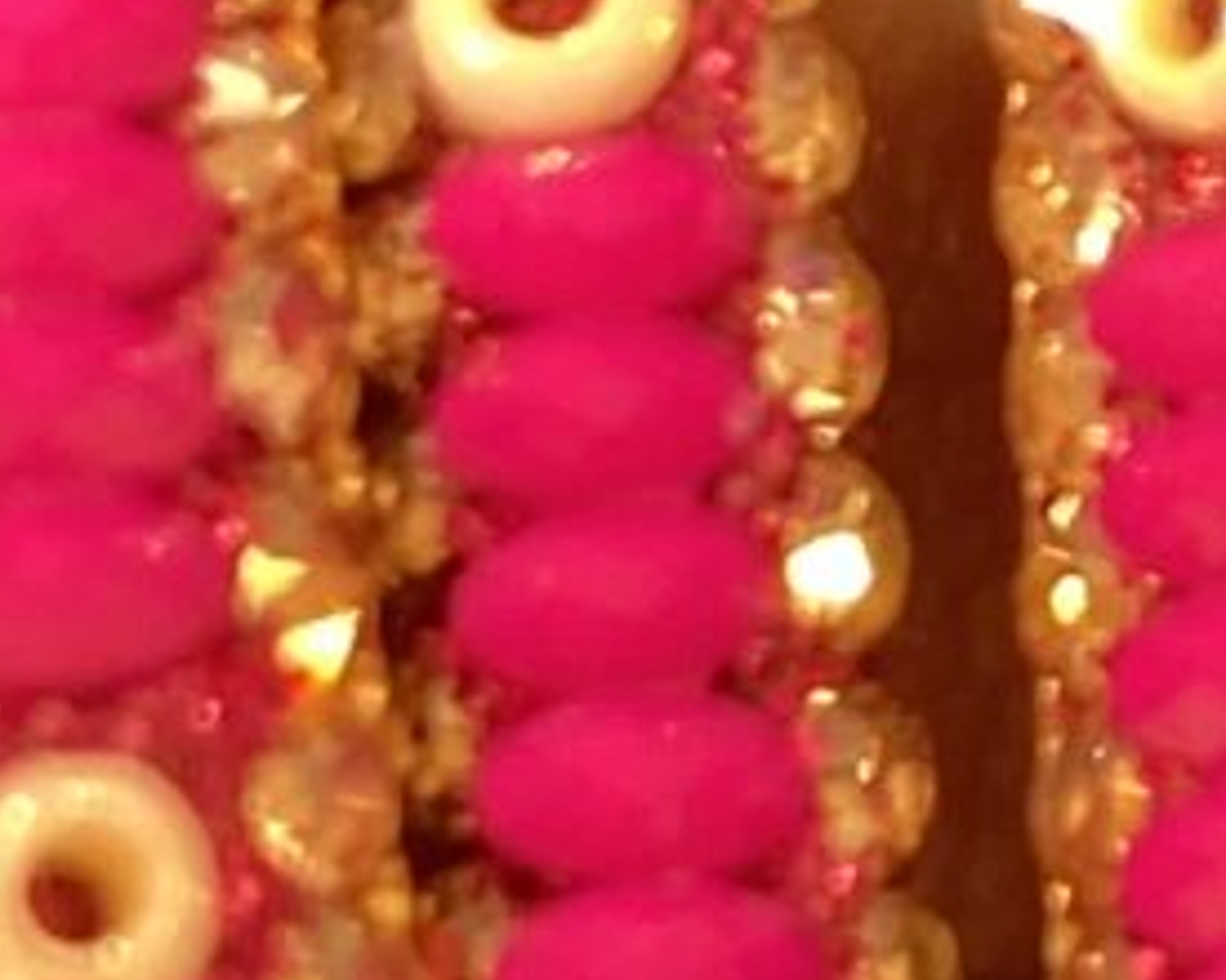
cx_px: 2104
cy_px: -205
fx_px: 8563
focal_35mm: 236
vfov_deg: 6.5
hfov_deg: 7.9
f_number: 1.8
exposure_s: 1/100
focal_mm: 4.25
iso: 125
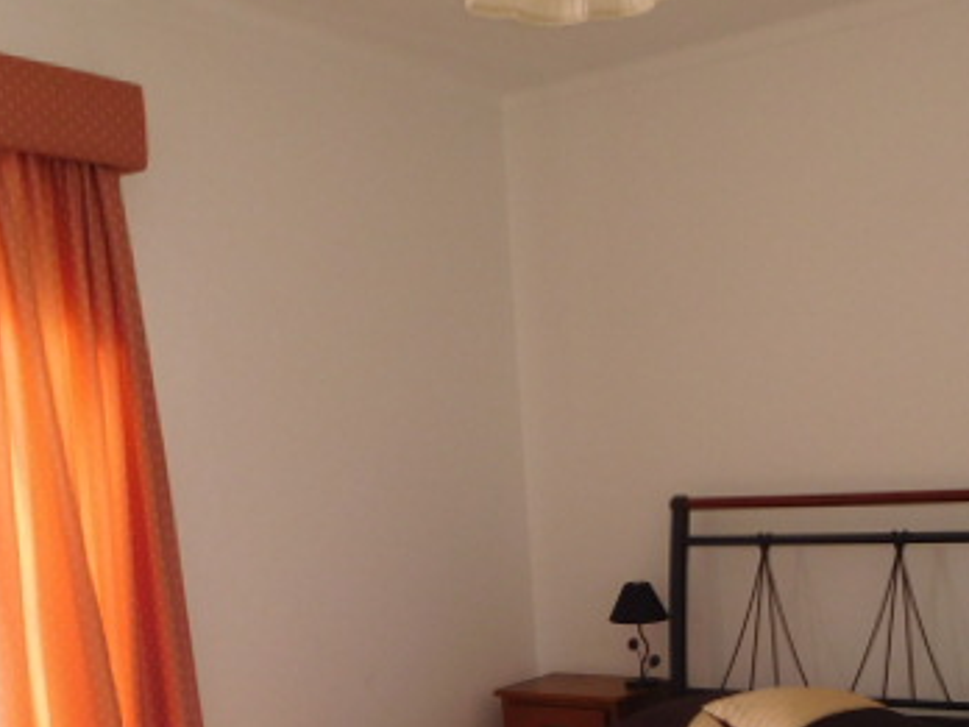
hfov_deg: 41.2
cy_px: 624
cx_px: 498
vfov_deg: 30.4
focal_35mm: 46
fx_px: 1288
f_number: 3.4
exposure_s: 1/60
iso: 125
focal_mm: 4.5
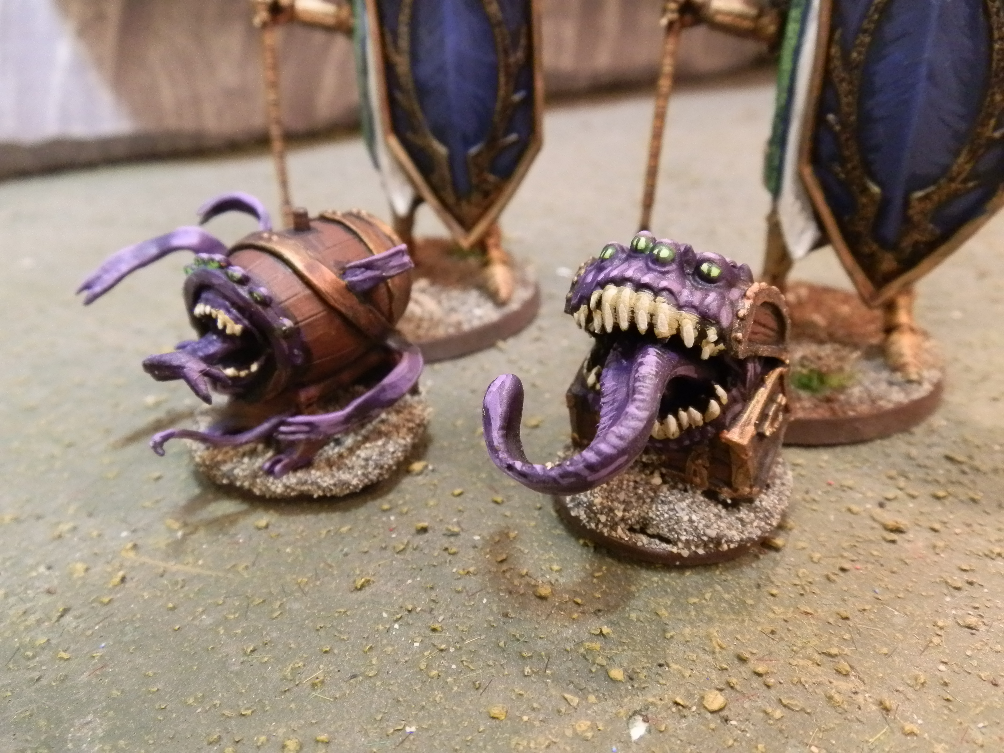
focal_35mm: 28
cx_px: 502
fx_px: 812
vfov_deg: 49.7
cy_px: 376
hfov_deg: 63.4
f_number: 3.1
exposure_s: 1/25
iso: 400
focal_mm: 5
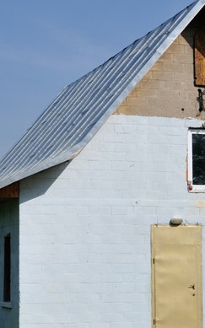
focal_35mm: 113
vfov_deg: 18.4
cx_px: 109
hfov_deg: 11.6
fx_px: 1010
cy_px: 144
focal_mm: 32
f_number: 7.1
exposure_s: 1/800
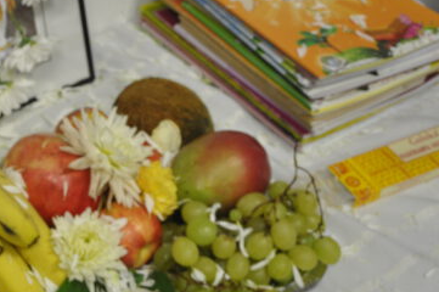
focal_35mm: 83
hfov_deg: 23.9
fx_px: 1011
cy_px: 127
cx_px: 50
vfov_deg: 16.4
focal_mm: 26
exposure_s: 1/30
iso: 400
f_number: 5.6
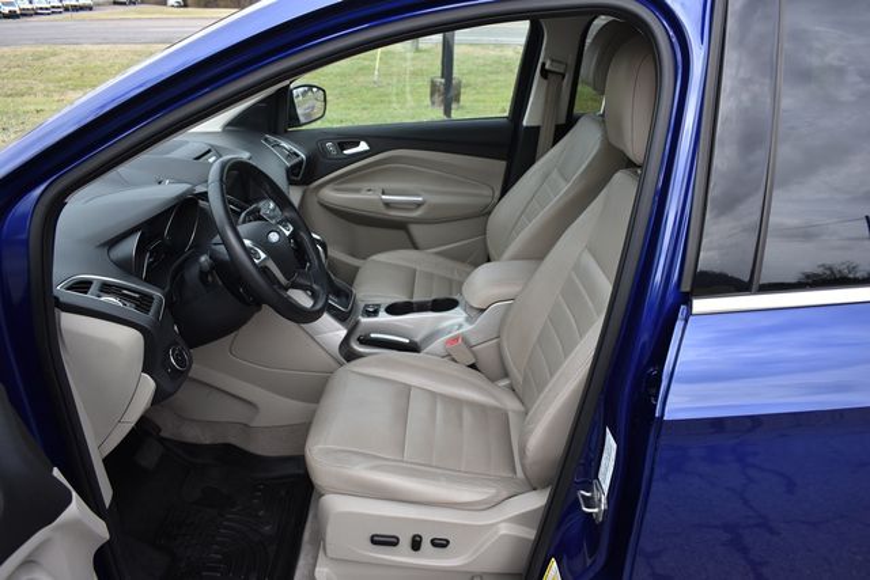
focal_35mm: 27
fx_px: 653
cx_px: 435
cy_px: 290
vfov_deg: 48.0
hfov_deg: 67.4
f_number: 5.6
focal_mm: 18
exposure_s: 1/250
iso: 220
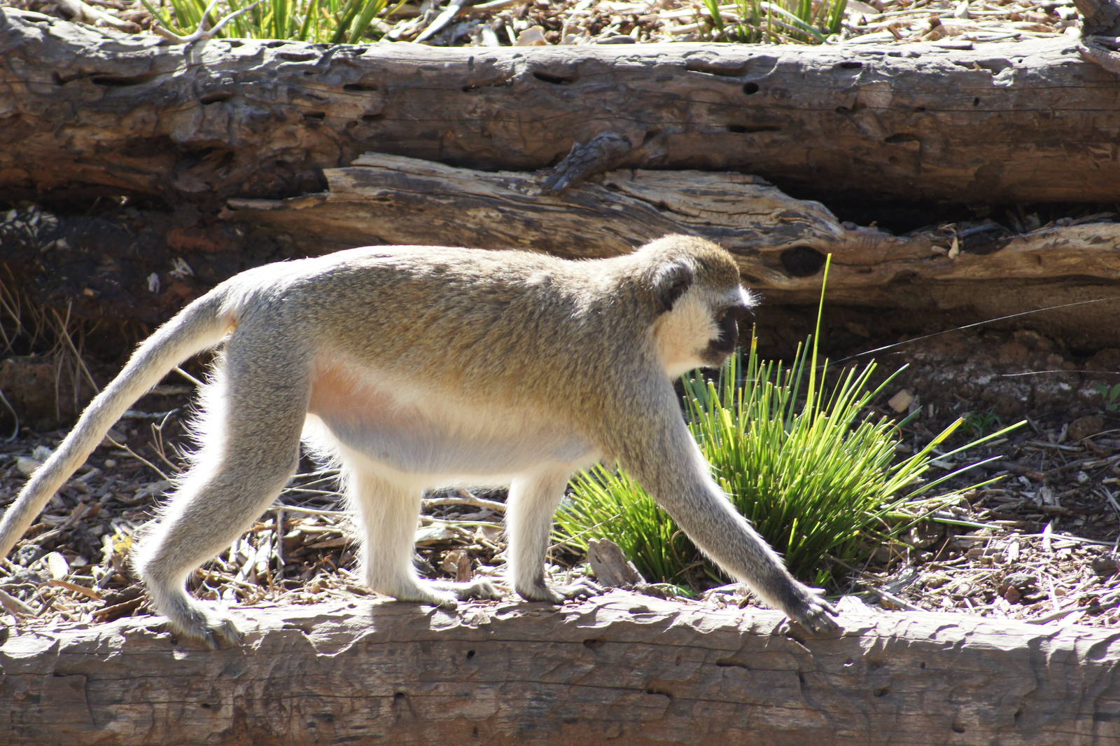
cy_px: 373
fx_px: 10727
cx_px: 560
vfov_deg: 4.0
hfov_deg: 6.0
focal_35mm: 345
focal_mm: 230
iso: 400
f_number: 5.6
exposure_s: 1/400
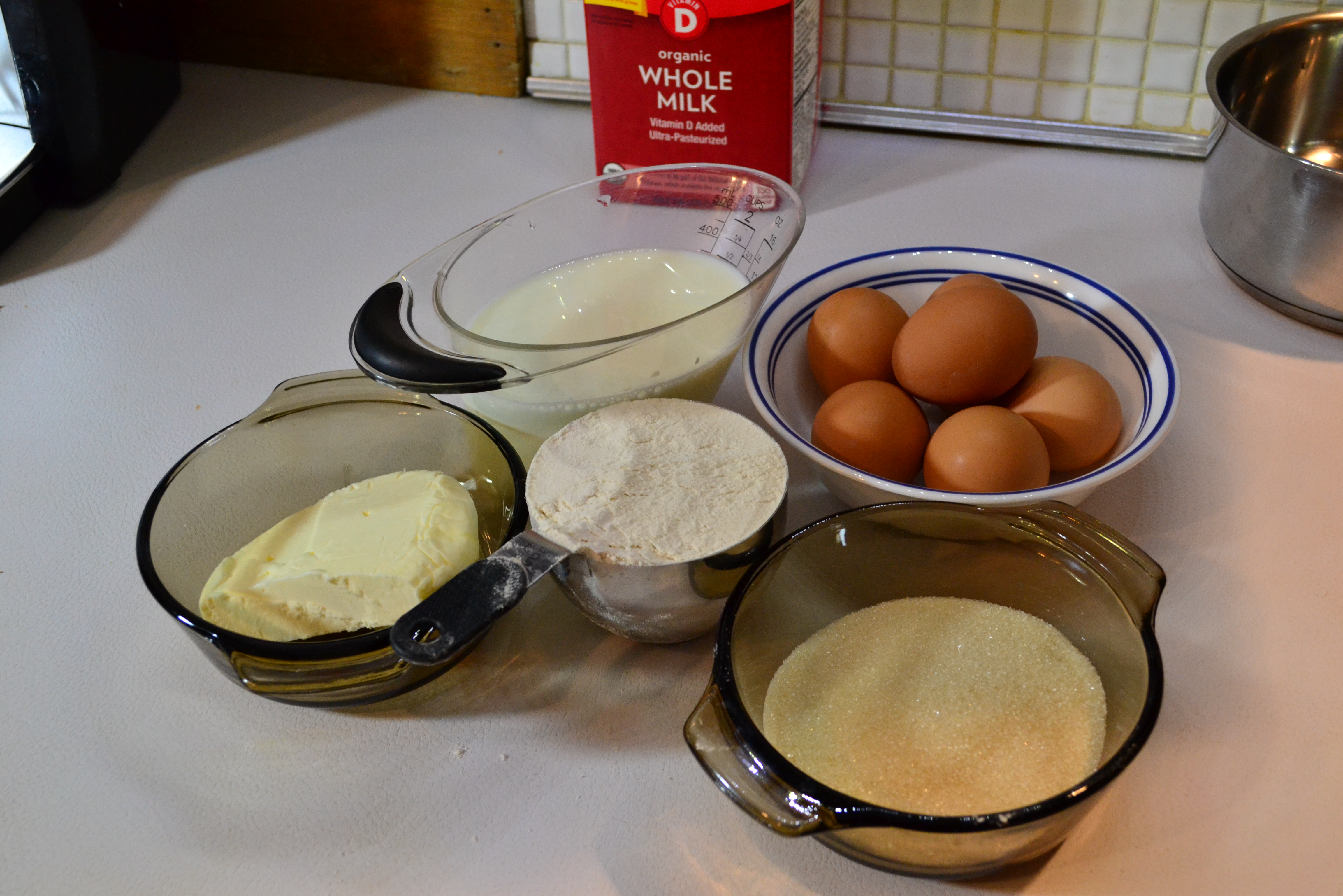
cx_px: 672
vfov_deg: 34.2
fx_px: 1455
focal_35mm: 39
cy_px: 448
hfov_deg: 49.6
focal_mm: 26
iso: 1400
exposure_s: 1/60
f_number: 5.6
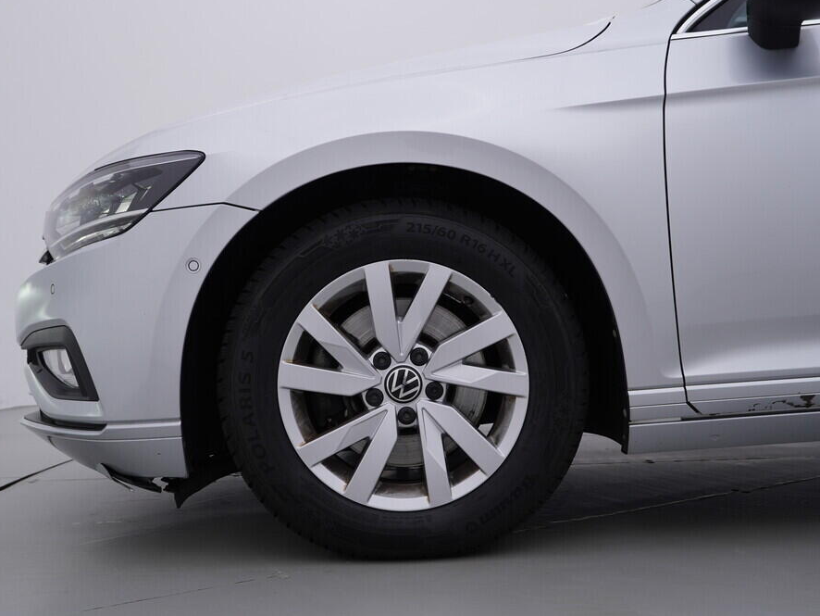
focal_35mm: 40
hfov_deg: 46.8
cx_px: 405
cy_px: 313
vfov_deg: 36.0
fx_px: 948
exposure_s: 1/100
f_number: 4.5
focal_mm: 24
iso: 125
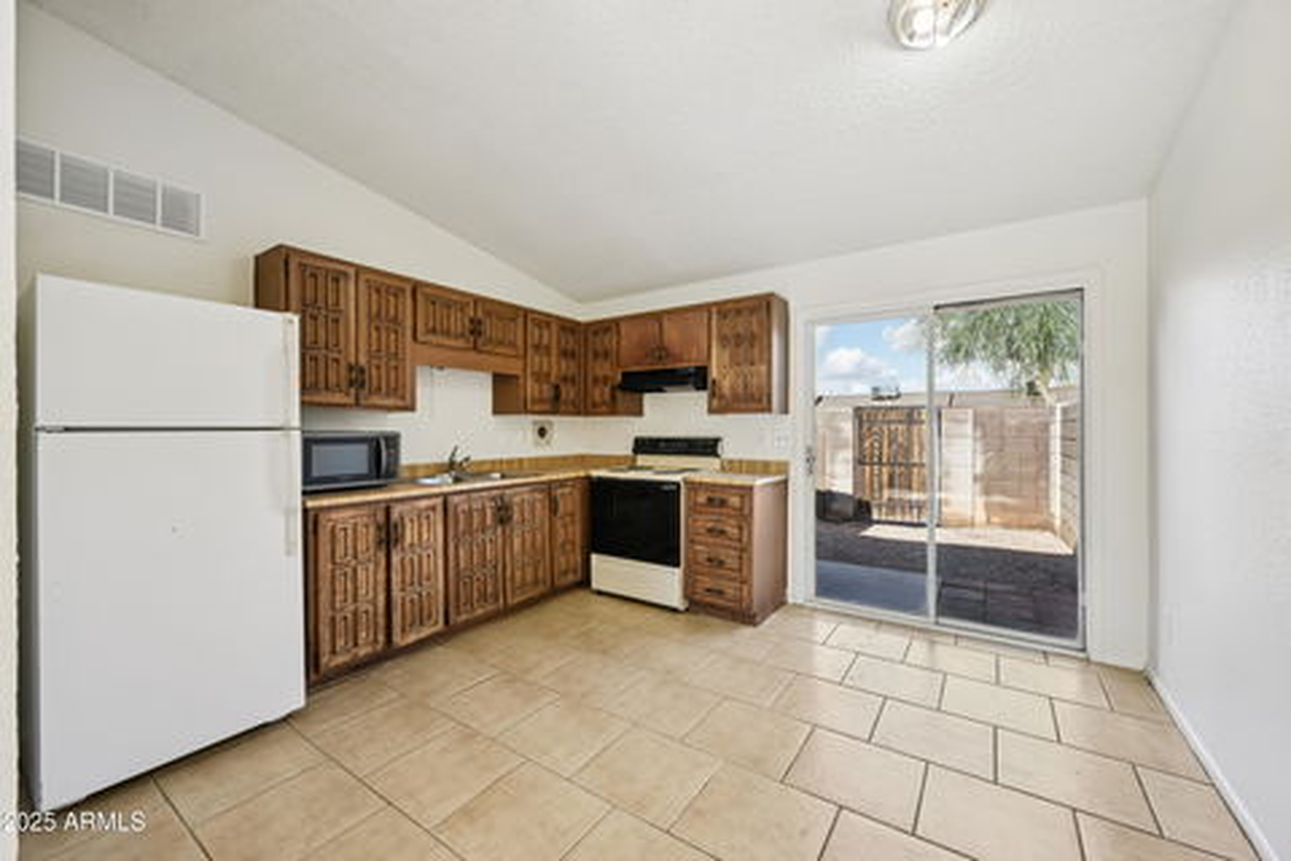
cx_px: 646
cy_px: 430
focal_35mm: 14
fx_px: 502
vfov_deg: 81.2
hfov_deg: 104.3
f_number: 8
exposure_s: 1/200
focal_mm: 14
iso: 500
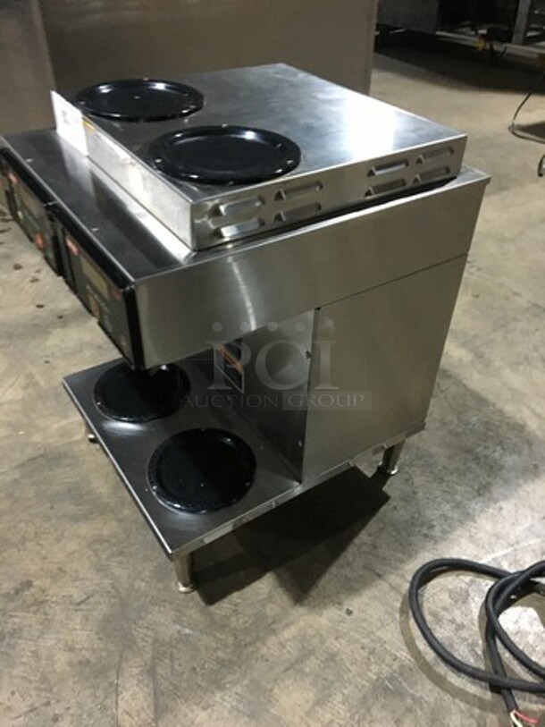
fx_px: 609
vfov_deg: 61.7
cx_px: 272
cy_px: 364
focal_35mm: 29
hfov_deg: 48.2
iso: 250
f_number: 2.2
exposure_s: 1/15
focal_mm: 4.15
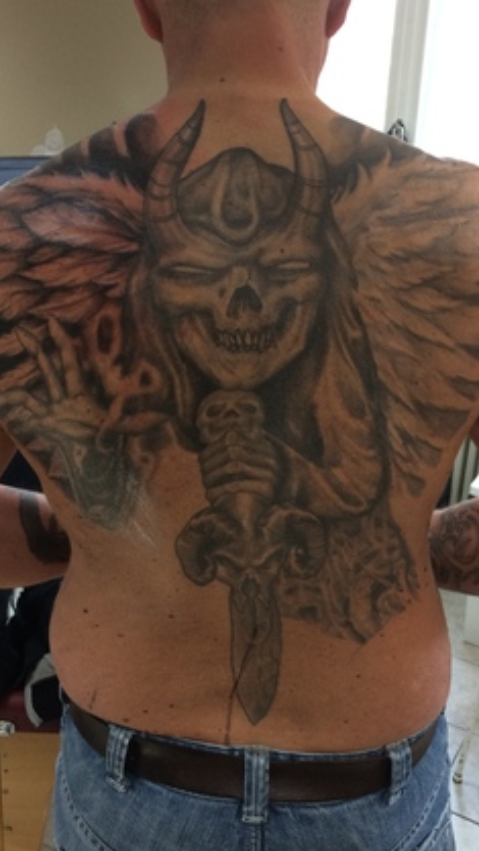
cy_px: 358
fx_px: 857
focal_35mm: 38
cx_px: 259
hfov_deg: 31.2
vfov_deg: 52.5
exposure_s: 1/33
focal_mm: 4.12
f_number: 2.2
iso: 80
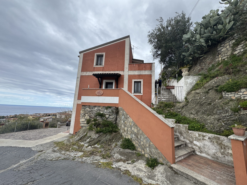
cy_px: 92
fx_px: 100
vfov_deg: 85.7
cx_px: 124
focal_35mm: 14
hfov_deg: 102.1
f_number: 2.2
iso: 50
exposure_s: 1/652
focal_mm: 2.22
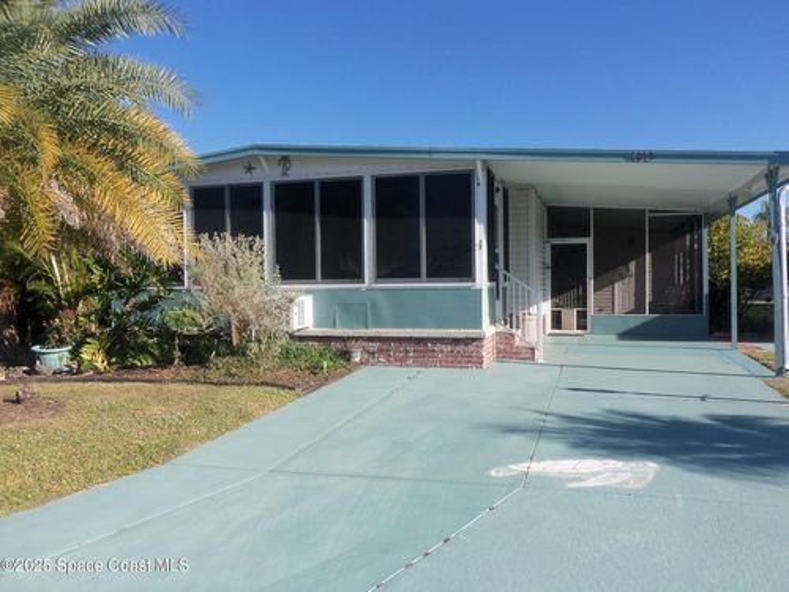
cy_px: 296
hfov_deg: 63.4
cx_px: 394
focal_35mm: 28
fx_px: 638
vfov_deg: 49.7
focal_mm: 5.1
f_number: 8.6
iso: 64
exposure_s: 1/160
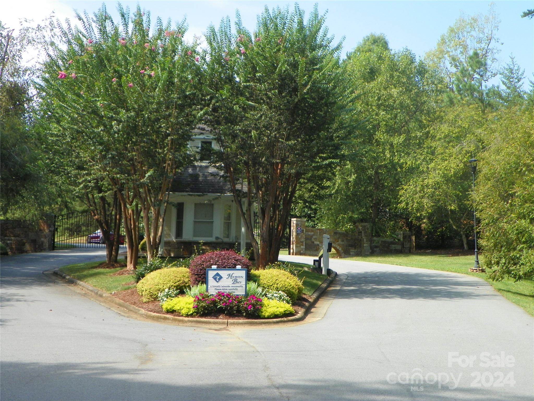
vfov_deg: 22.9
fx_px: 987
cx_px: 267
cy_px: 200
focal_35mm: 64
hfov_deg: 30.3
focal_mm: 11.4
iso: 64
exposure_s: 1/250
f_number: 3.5
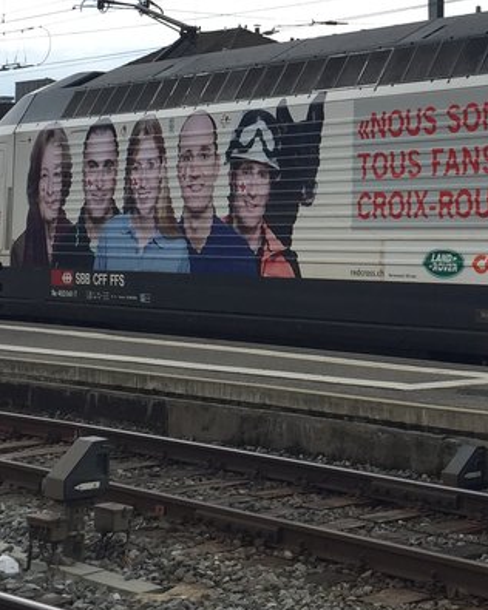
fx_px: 1553
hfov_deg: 17.5
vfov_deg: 21.9
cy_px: 114
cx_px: 480
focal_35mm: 86
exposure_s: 1/399
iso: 32
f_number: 2.2
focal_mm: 4.15
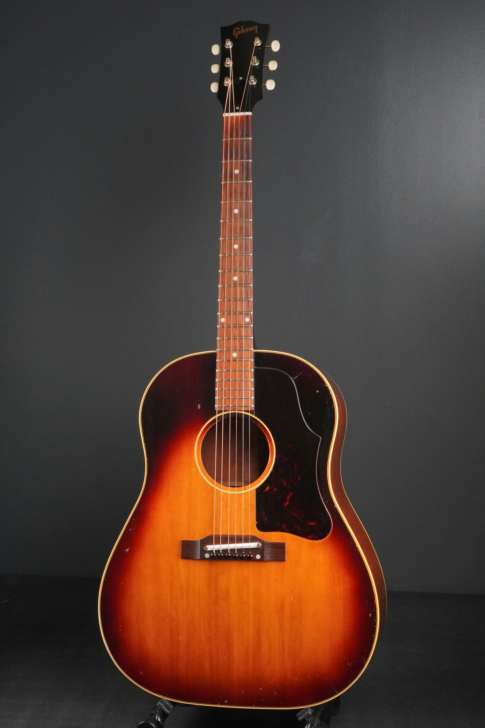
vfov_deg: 37.9
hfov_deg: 25.8
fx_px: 1061
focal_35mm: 52
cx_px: 242
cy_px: 364
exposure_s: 1/60
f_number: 11
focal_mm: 35
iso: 2500
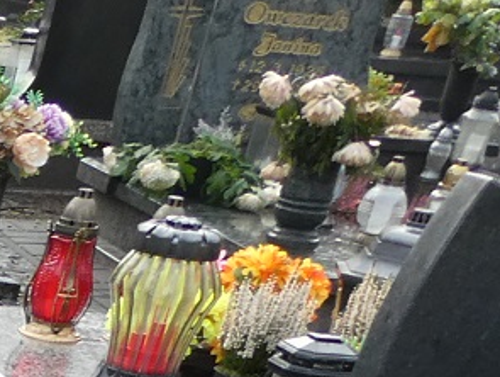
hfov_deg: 11.6
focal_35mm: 130
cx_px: -802
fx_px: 1880
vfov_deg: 9.9
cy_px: 924
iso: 80
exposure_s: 1/60
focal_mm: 4.3
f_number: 3.3
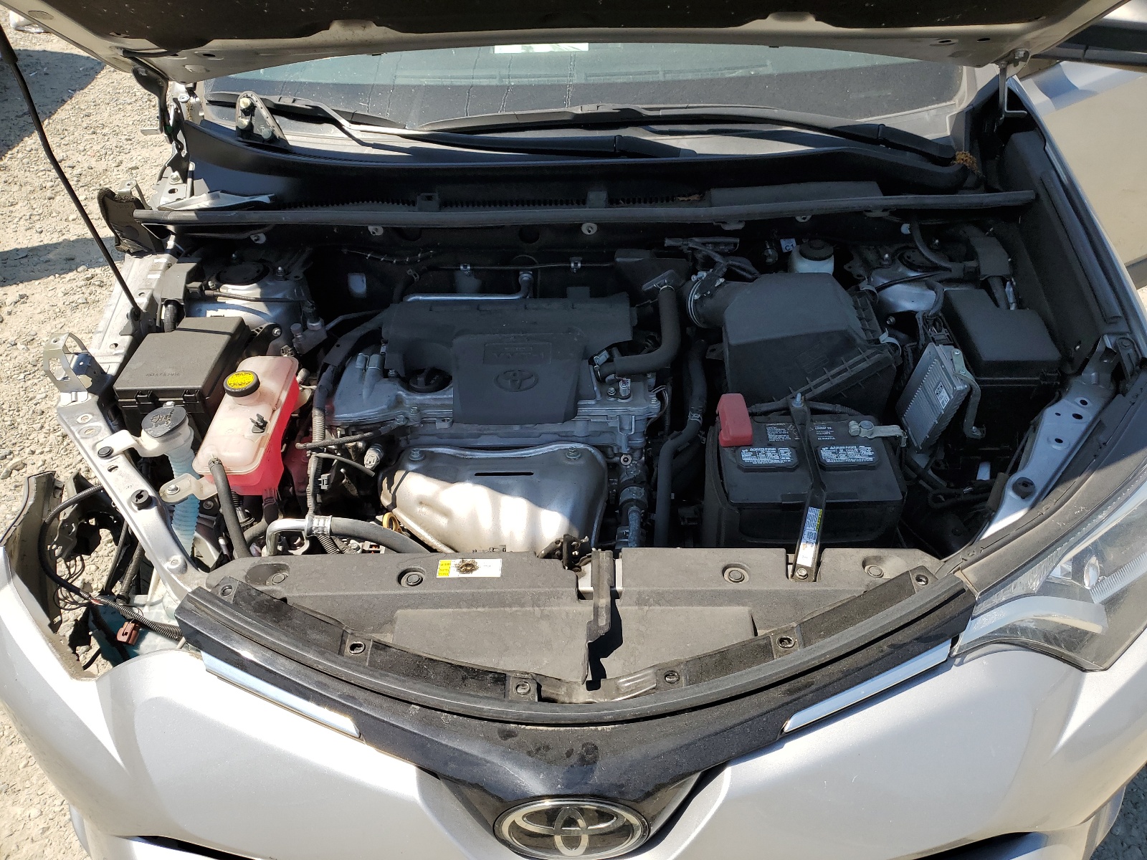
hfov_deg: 67.3
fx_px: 862
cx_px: 574
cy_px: 430
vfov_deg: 53.1
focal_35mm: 26
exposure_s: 1/2000
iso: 50
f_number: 1.5
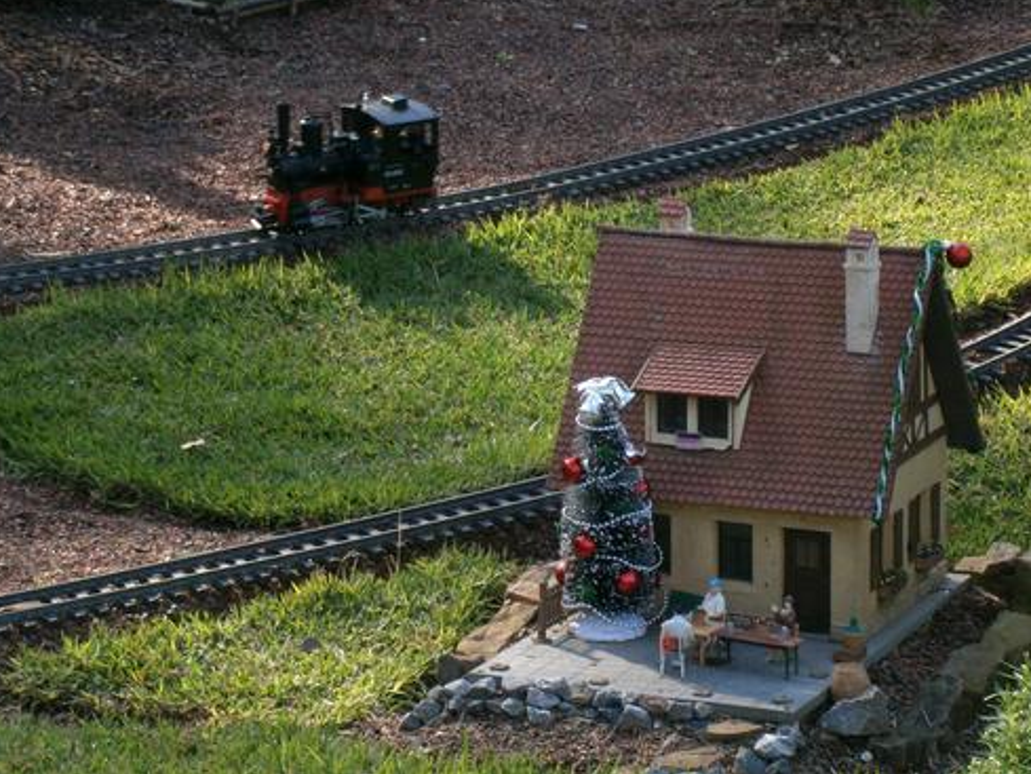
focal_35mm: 133
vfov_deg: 11.2
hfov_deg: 14.8
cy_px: 381
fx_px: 3962
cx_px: 517
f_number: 6.5
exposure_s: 1/125
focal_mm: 23.5
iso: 125
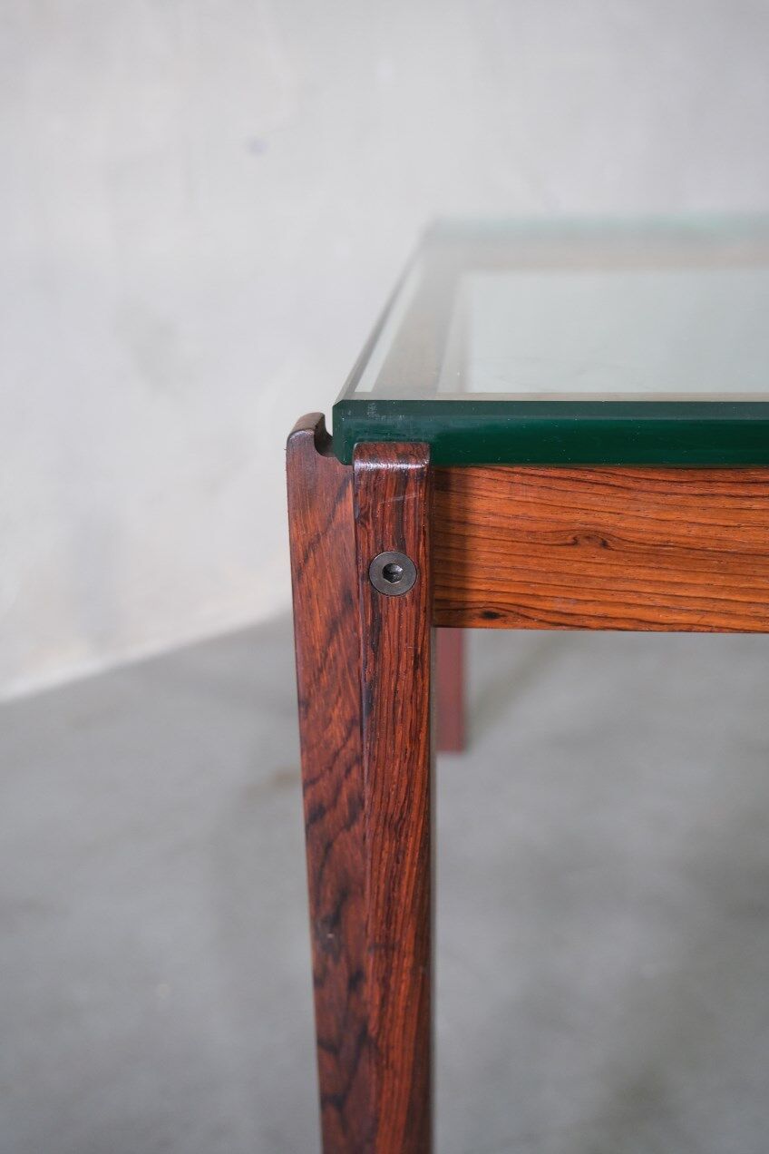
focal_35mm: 32
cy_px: 577
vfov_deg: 58.7
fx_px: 1025
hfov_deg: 41.1
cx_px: 384
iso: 1250
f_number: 4
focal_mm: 21.2
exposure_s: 1/30
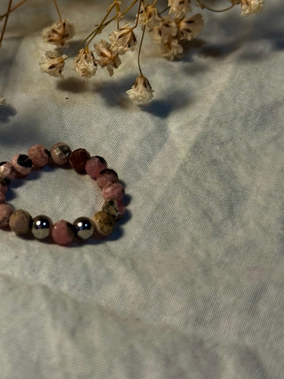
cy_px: 138
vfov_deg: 22.7
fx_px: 941
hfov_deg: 17.0
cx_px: 55
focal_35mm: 86
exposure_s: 1/214
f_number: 1.78
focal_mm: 6.76
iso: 64
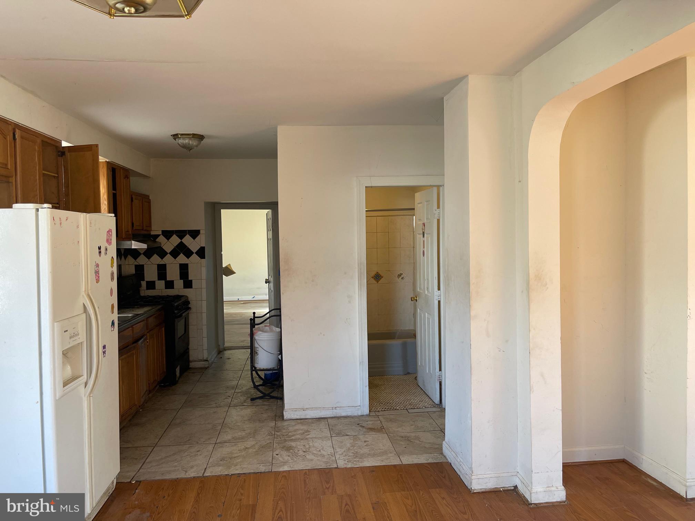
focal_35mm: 26
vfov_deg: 53.1
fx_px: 522
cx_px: 348
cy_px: 260
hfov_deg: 67.3
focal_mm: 5.1
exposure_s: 1/121
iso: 125
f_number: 1.6
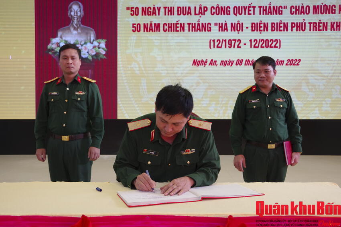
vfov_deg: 36.9
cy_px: 114
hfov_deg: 53.1
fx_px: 341
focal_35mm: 36
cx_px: 170
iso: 1600
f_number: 4.5
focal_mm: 24
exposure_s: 1/80
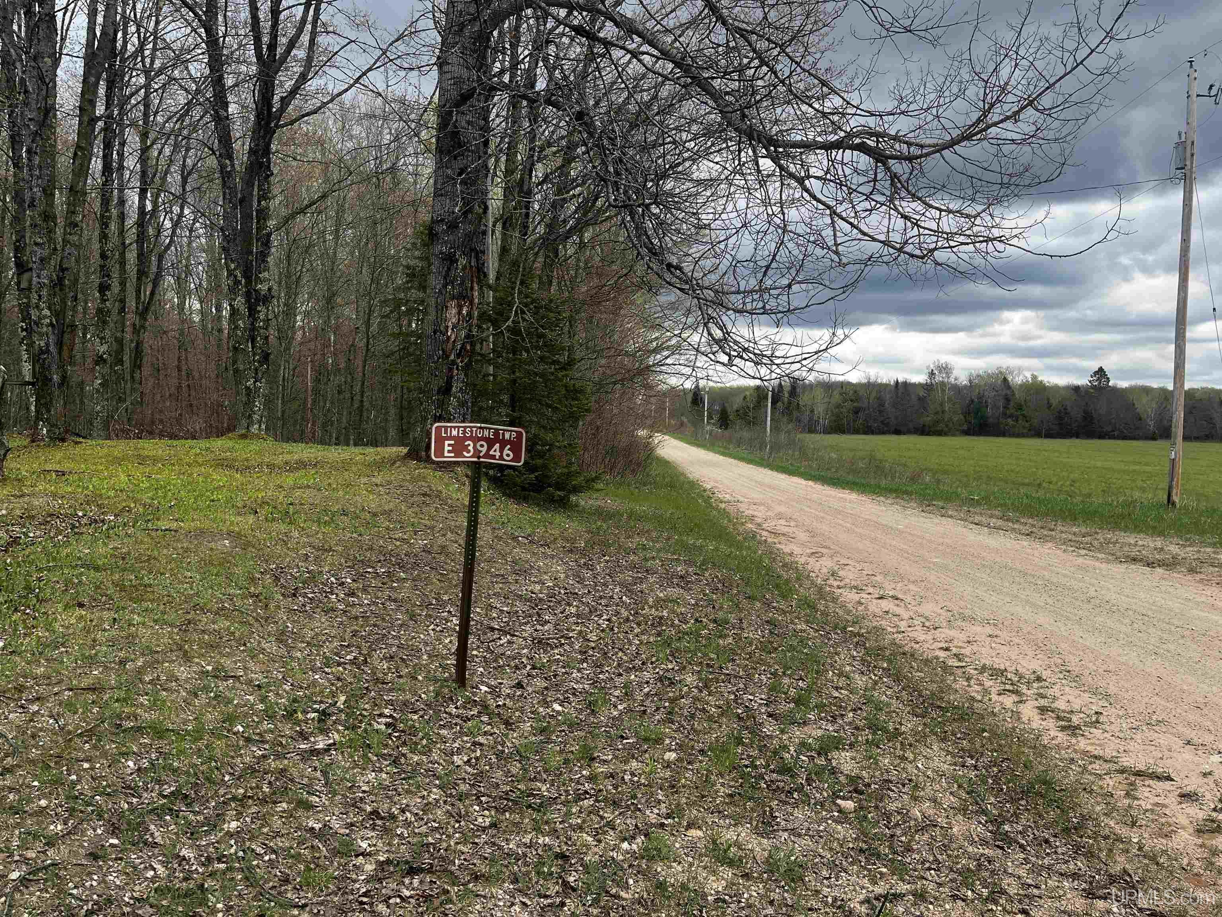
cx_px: 611
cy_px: 458
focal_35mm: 26
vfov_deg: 53.1
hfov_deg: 67.3
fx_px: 918
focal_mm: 5.1
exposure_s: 1/1238
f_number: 1.6
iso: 50
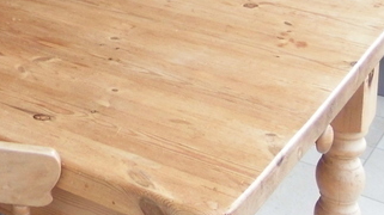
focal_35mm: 87
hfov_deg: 23.4
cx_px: -1
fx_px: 885
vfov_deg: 12.8
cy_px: -152
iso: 100
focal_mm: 4.5
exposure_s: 1/80
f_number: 3
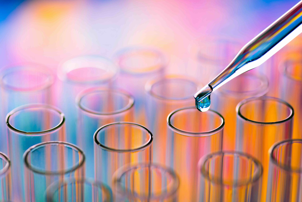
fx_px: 881
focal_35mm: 105
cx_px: 151
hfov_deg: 19.4
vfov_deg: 13.1
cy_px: 101
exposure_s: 1/100
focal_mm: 105
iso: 250
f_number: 5.6
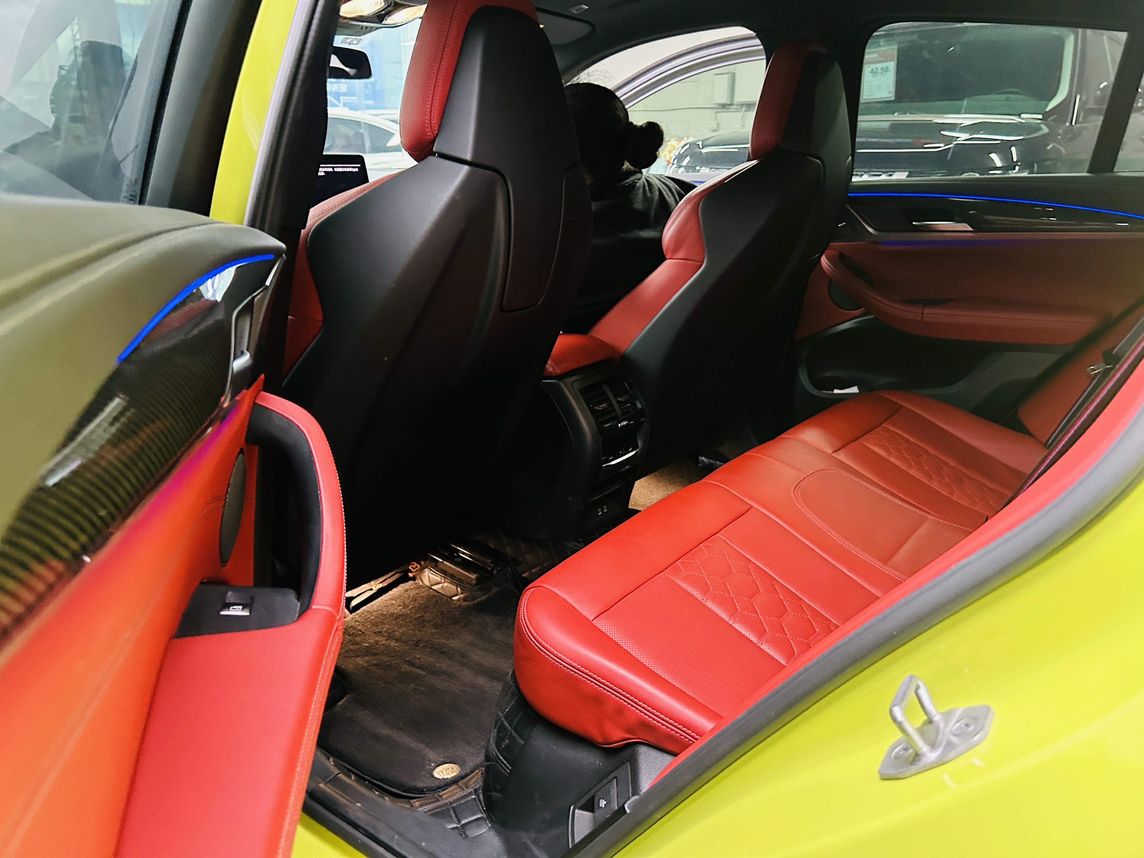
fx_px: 859
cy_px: 429
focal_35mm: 26
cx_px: 572
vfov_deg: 53.1
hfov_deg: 67.3
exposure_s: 1/38
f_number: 1.5
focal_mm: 5.7
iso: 500
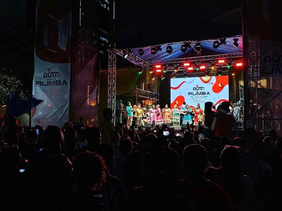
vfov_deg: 42.9
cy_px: 106
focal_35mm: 33
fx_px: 269
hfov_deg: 55.4
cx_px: 141
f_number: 1.7
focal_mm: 4.71
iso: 800
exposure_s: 1/33.3
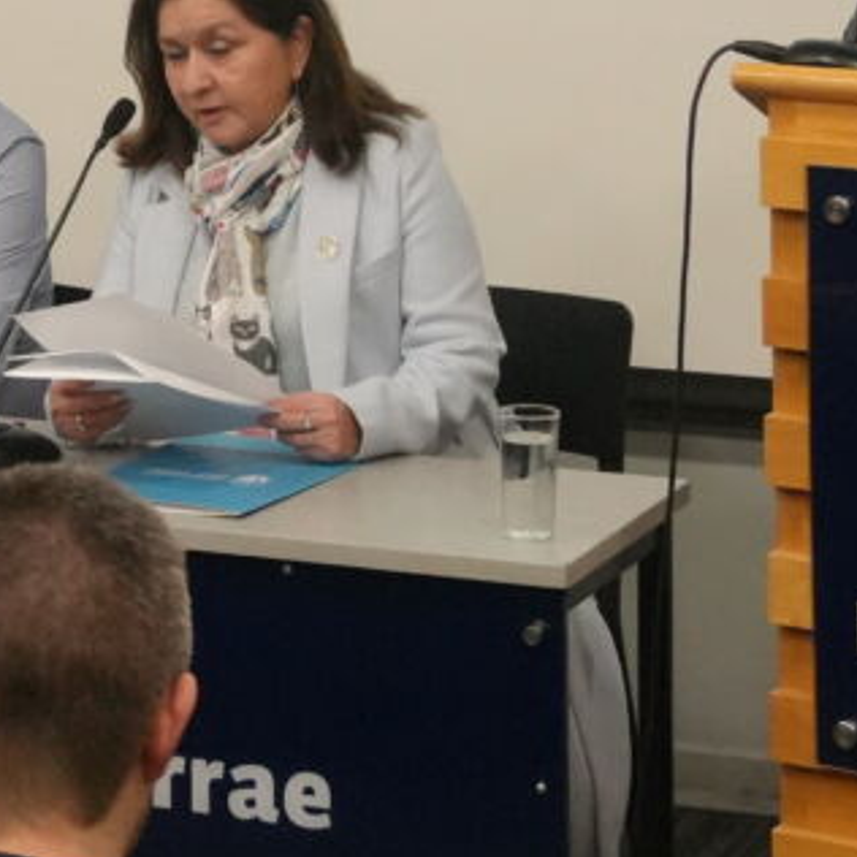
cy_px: -209
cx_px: 35
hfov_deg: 11.5
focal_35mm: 150
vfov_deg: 11.4
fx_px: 4206
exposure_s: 1/160
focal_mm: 23
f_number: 4
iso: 3200
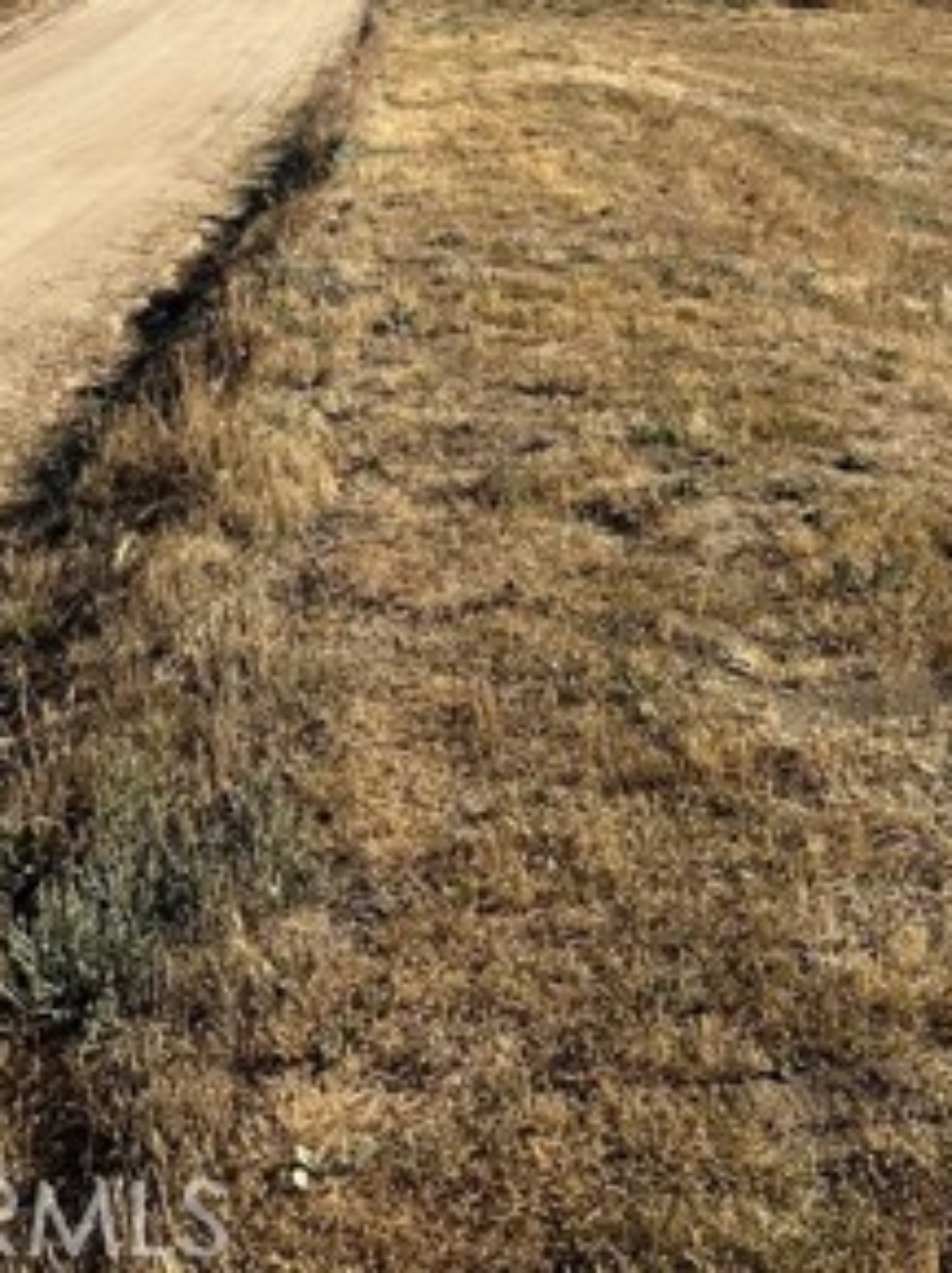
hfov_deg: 27.5
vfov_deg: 32.0
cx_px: 483
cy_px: -123
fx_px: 1946
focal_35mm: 53
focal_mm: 6.86
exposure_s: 1/5525
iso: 80
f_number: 1.78
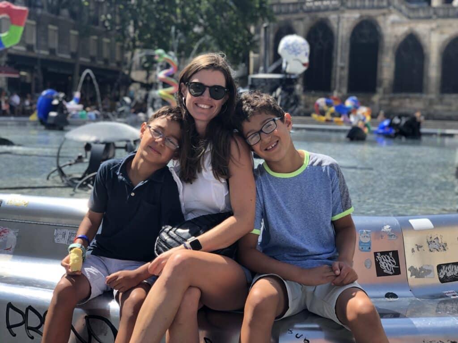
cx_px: 229
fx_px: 688
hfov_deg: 36.8
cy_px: 172
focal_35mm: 52
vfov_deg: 28.0
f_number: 2.4
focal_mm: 6
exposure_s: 1/254
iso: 16
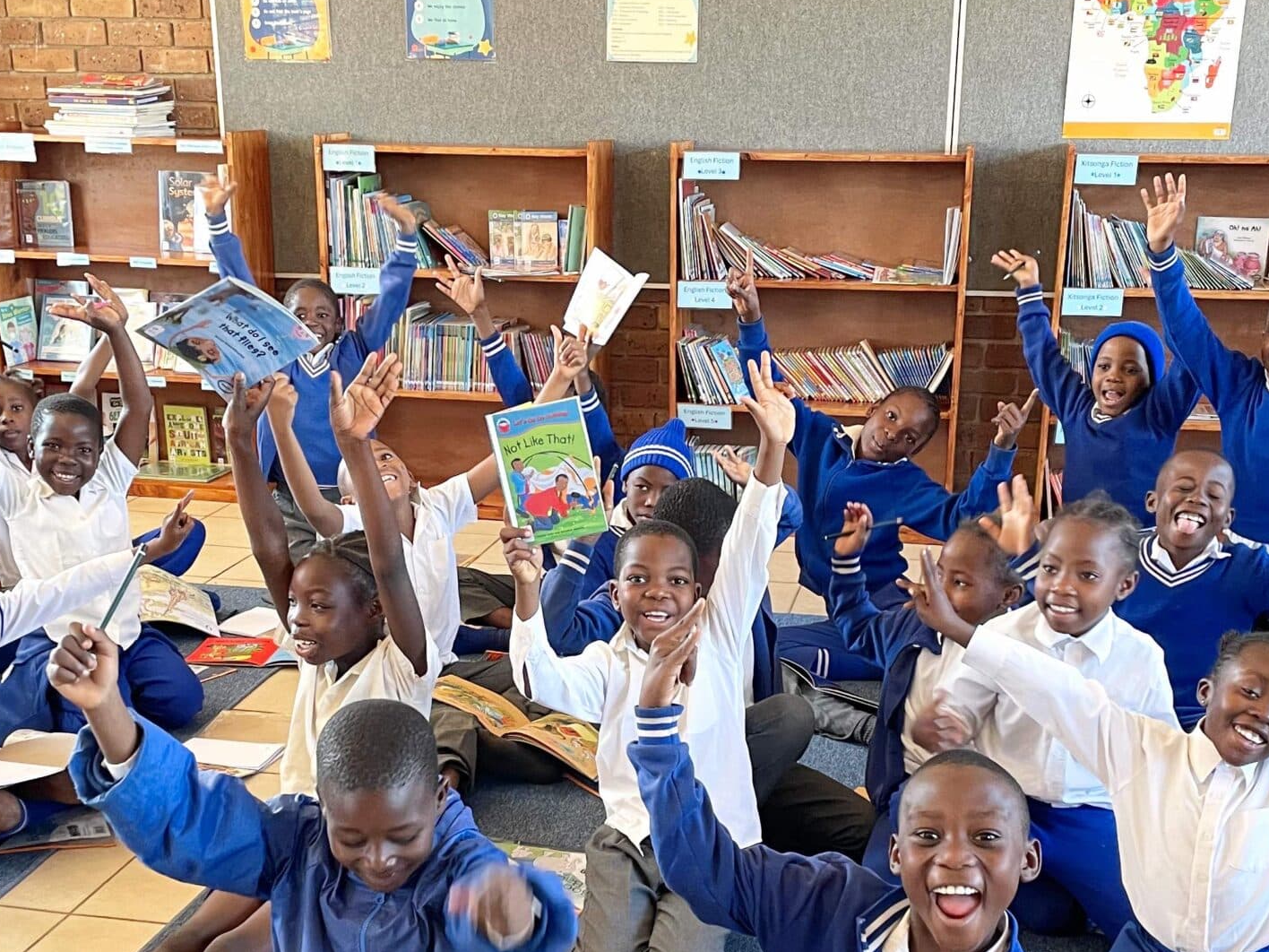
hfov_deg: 40.4
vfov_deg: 30.4
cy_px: 705
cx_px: 632
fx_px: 1723
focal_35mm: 47
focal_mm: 4.2
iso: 160
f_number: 1.6
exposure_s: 1/60
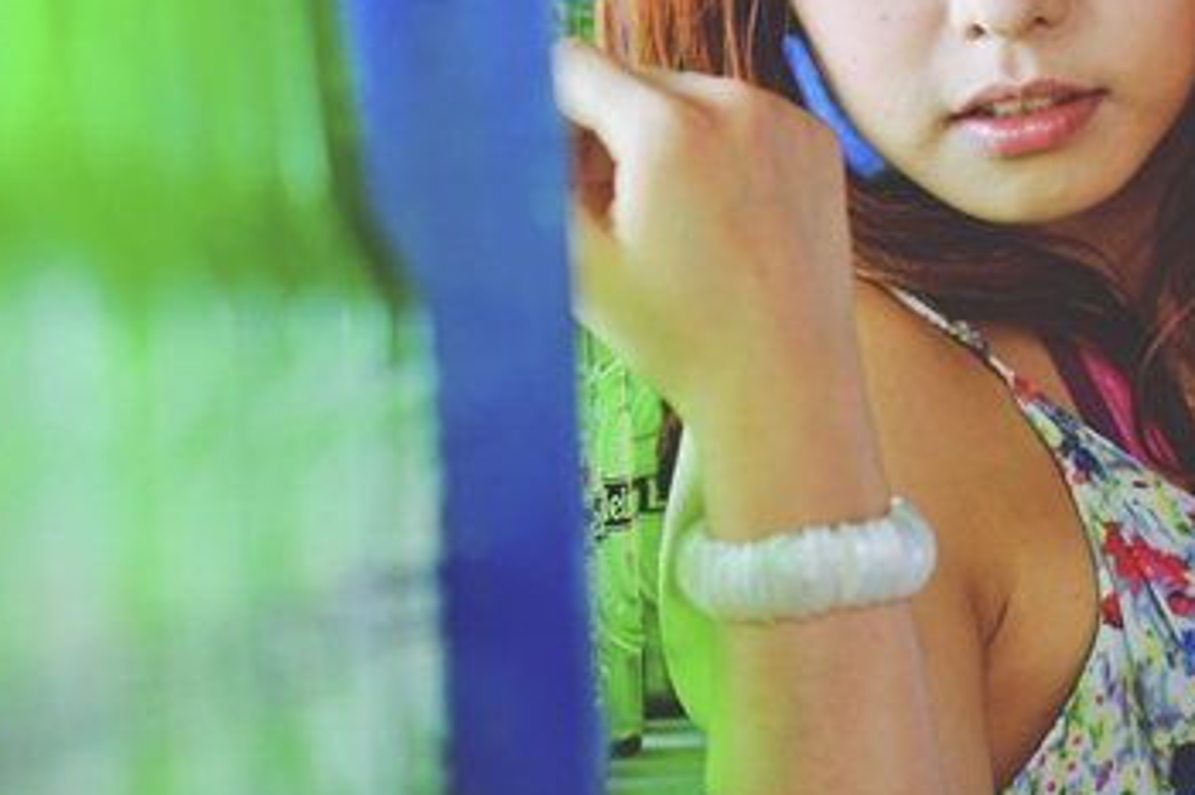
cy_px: 145
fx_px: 4744
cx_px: 406
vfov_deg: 9.6
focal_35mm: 143
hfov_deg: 14.3
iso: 200
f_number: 2
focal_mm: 50
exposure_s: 1/200
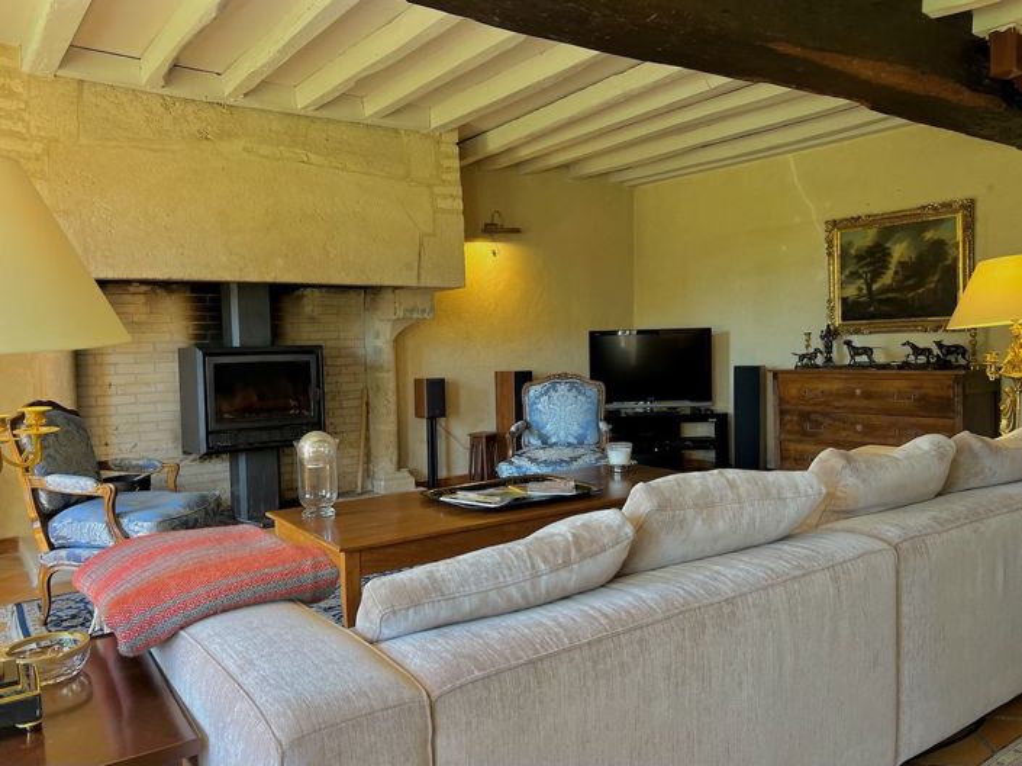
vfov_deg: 53.0
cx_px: 511
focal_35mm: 26
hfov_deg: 67.3
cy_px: 383
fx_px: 767
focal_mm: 5.7
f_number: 1.5
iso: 100
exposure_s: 1/121
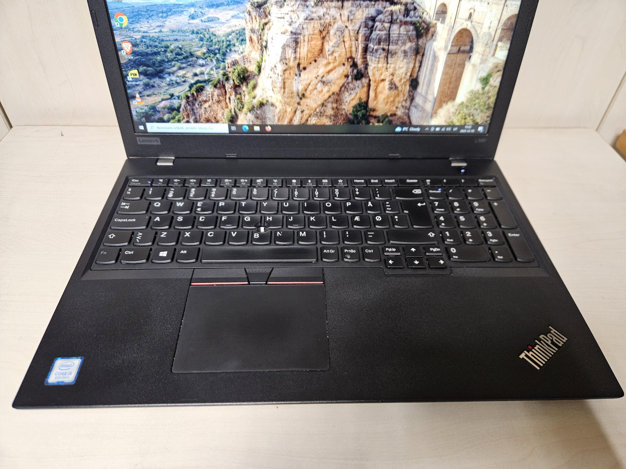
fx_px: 416
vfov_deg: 58.9
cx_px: 313
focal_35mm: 23
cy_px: 234
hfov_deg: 73.9
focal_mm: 5.4
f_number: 1.8
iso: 500
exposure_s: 1/100
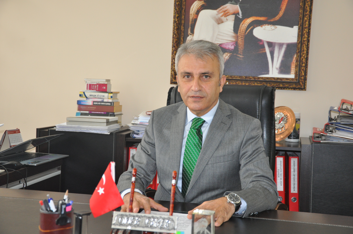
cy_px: 117
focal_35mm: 57
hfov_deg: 35.1
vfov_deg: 23.7
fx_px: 558
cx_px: 176
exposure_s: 1/60
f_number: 4.5
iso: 800
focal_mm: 38
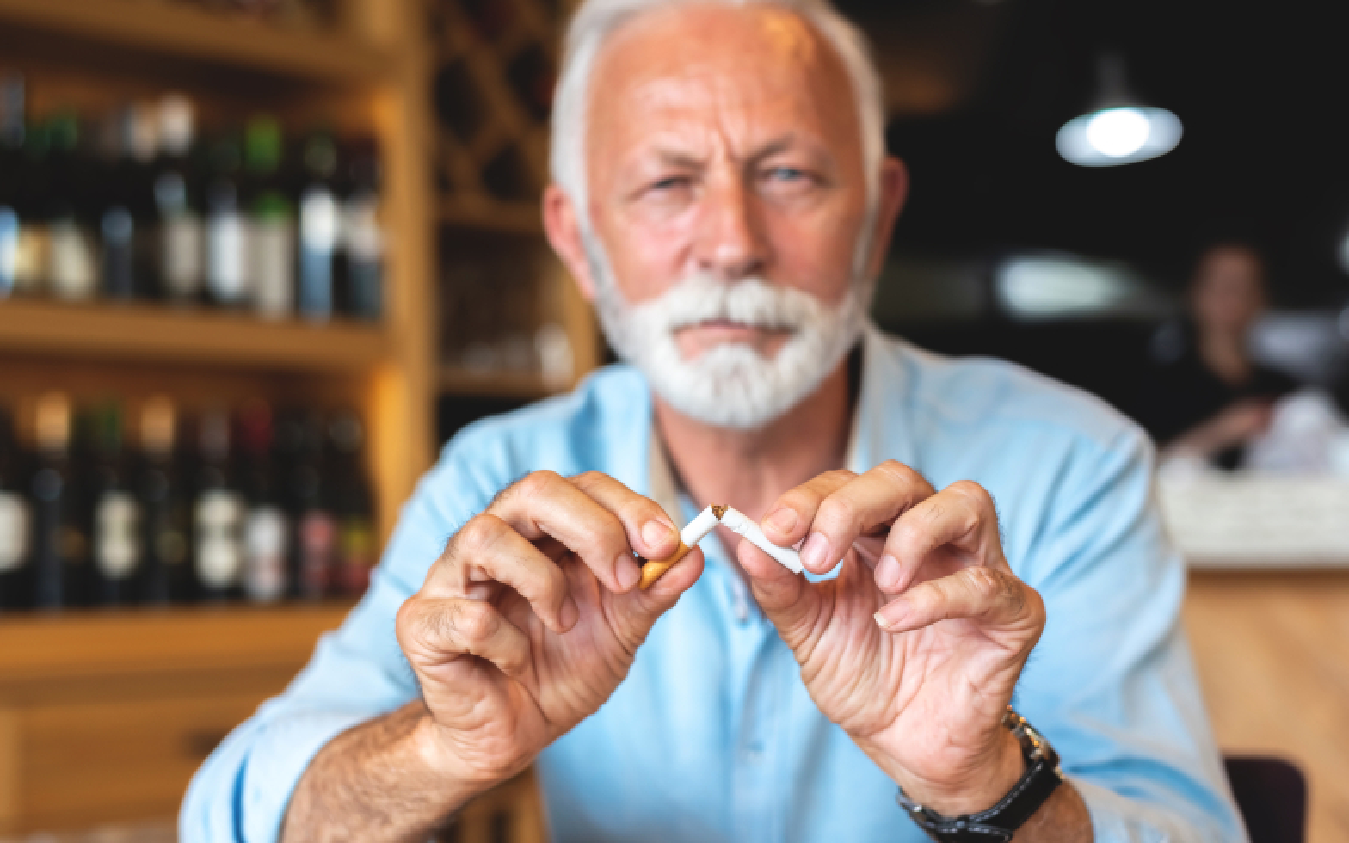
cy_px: 408
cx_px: 673
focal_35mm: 52
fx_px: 1912
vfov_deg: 24.9
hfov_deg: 38.9
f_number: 3.2
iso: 400
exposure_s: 1/320
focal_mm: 50
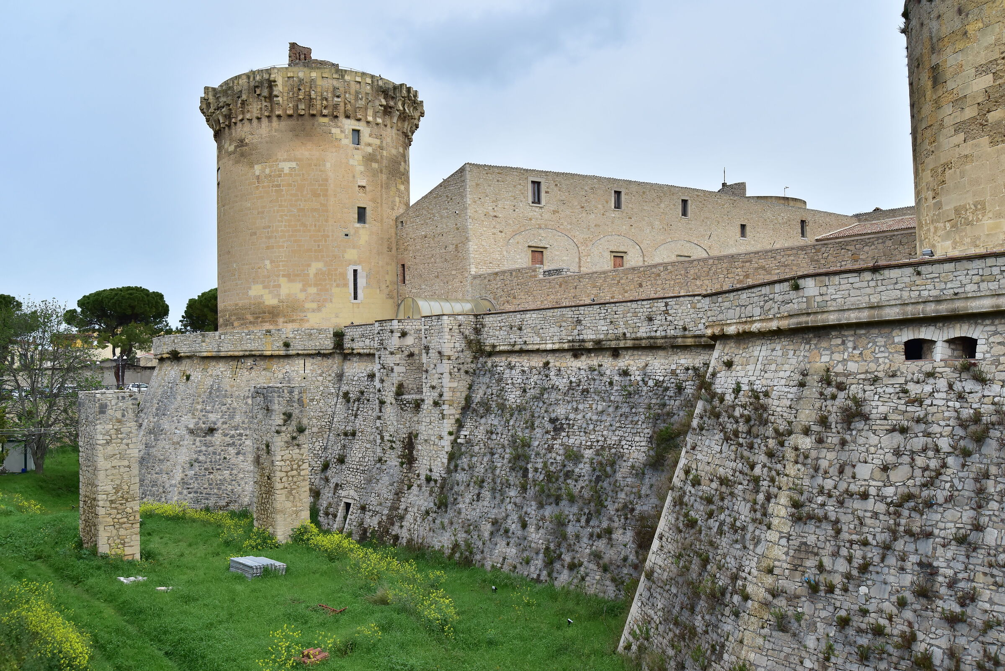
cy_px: 336
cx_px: 502
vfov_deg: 38.9
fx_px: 949
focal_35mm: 34
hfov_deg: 55.8
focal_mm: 34
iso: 400
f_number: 9
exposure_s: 1/800
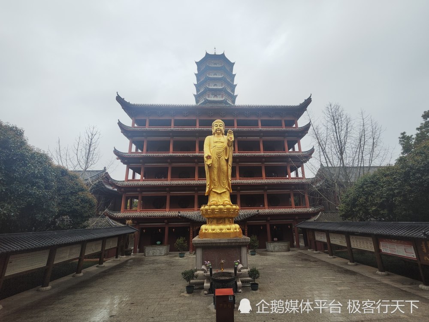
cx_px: 214
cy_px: 161
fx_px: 174
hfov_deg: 102.1
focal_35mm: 14
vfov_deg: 85.7
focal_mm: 2.16
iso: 50
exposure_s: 1/104
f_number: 2.2
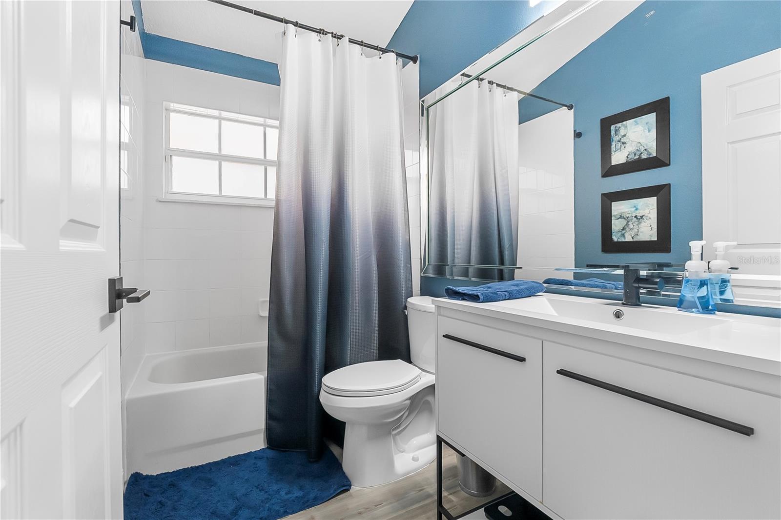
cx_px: 390
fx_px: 347
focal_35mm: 16
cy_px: 260
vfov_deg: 73.7
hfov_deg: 96.7
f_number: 9
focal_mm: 16
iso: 10000
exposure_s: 1/30
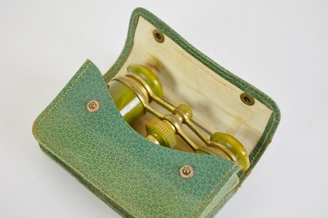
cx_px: 164
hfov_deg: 27.0
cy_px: 109
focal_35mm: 75
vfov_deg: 18.2
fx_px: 683
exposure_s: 1/80
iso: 400
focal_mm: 50
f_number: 5.6
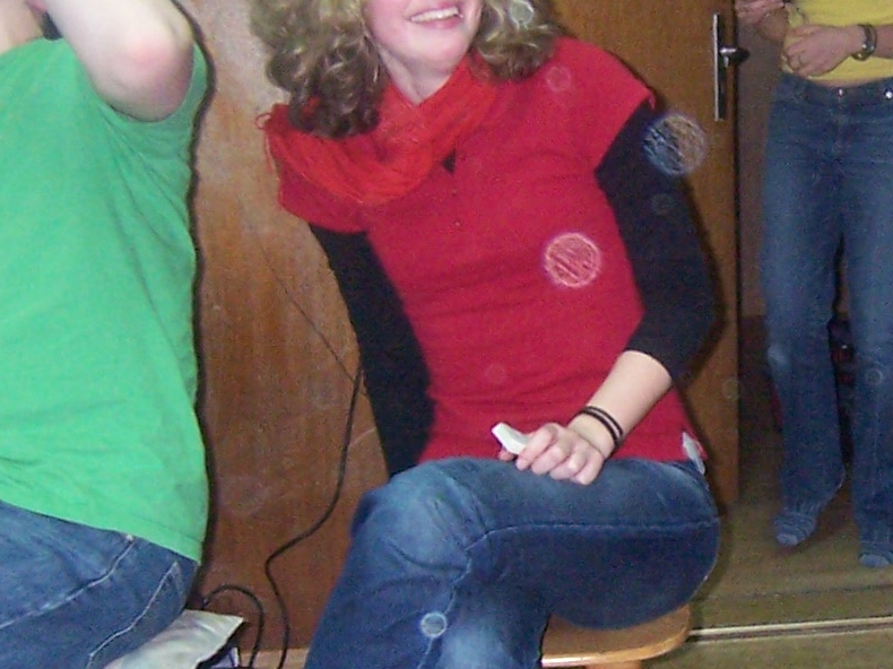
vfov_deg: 19.6
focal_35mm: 75
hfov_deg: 25.1
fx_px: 1934
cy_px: 349
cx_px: 839
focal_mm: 3.8
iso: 200
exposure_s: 1/30
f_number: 2.8
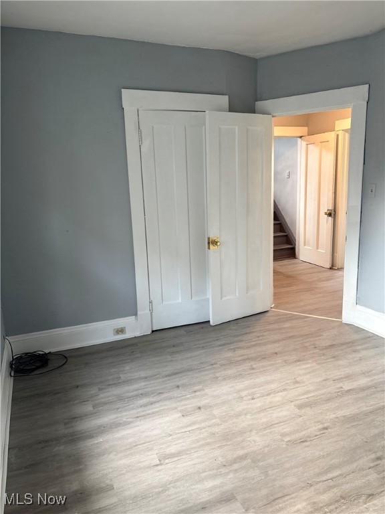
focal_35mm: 26
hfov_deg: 53.1
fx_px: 386
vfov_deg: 67.3
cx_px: 192
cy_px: 257
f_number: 1.6
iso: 125
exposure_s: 1/60
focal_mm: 5.96
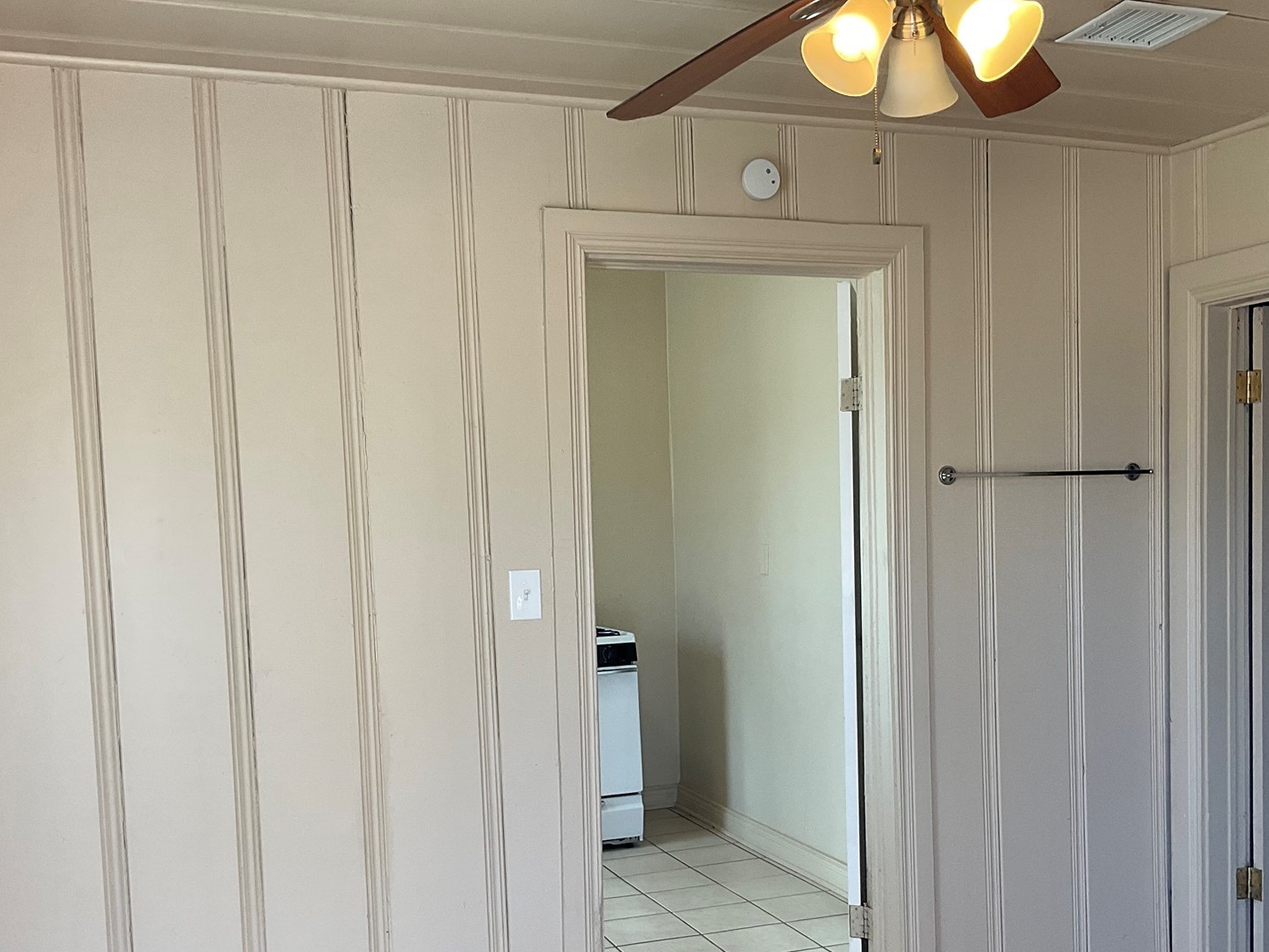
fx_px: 1430
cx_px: 666
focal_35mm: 39
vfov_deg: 36.5
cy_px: 613
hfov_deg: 47.8
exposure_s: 1/122
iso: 50
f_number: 1.8
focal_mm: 3
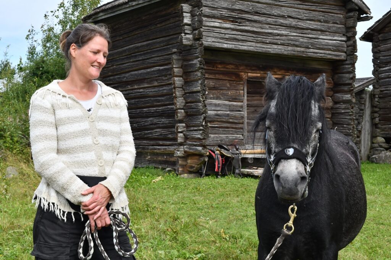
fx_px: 619
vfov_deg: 23.8
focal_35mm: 57
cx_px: 196
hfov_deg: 35.0
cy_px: 130
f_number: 13
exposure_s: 1/640
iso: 640
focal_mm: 38
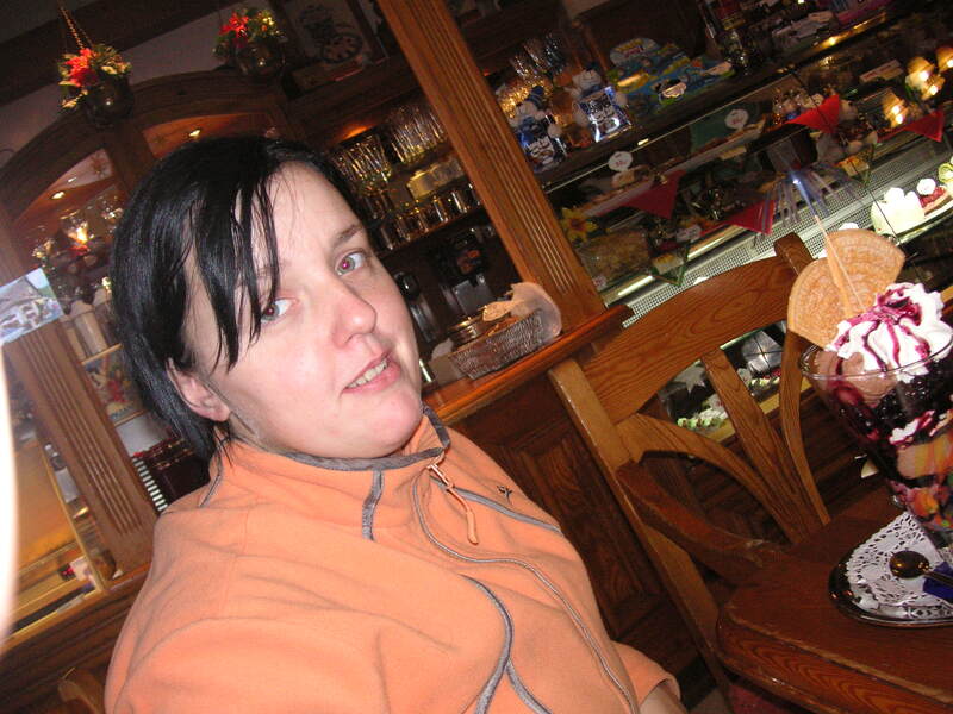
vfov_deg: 38.7
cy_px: 357
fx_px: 1019
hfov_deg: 50.1
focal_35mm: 37
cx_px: 476
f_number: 2.8
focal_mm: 6.1
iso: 160
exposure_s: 1/45
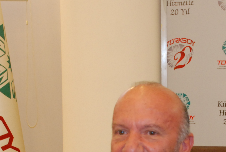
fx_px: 965
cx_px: 147
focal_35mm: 153
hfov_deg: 13.3
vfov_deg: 8.9
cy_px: 179
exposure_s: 1/60
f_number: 4.5
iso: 800
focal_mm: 35
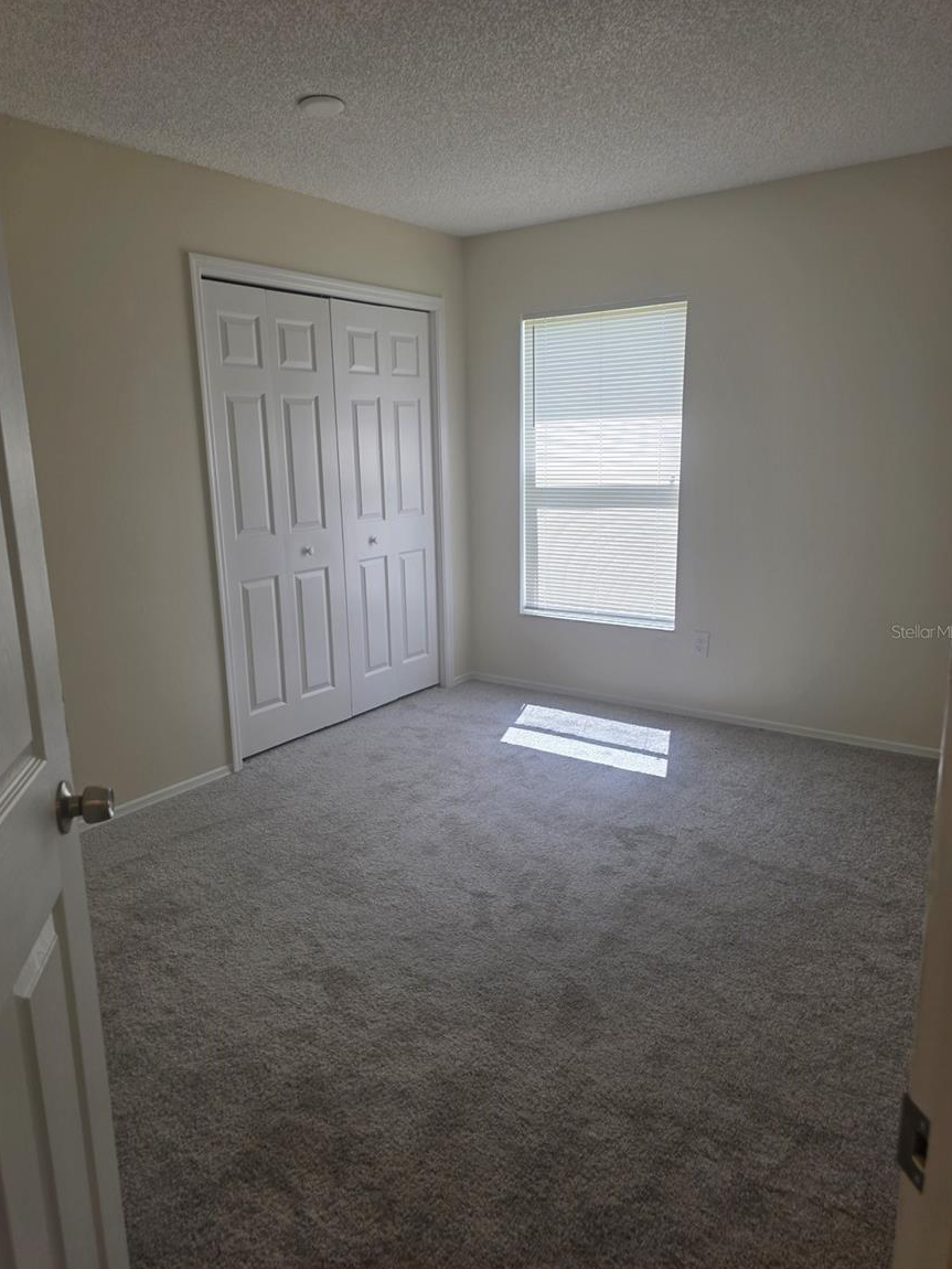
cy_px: 631
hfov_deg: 56.8
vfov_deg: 71.6
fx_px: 880
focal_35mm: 24
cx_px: 473
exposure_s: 1/120
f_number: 1.7
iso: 16
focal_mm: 6.3
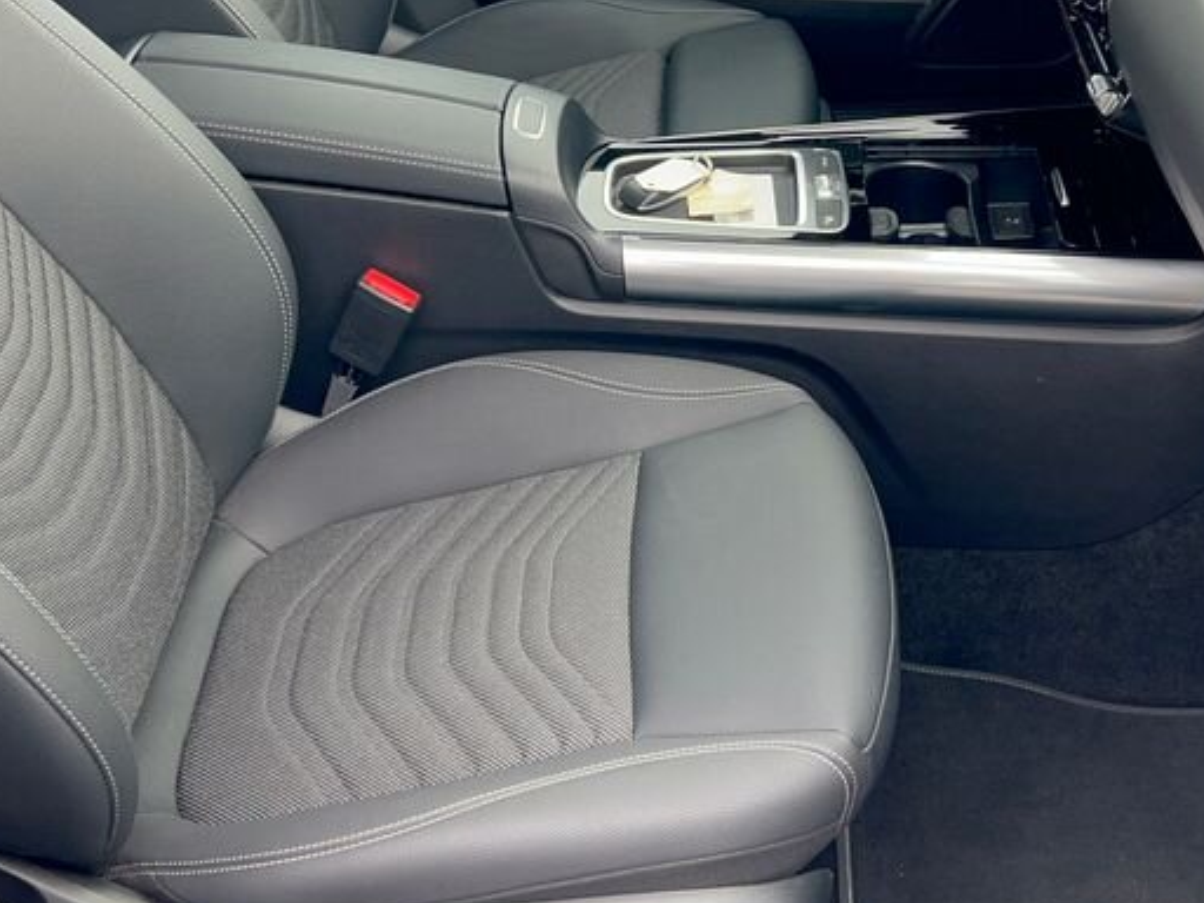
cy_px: 334
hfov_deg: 36.7
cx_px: 698
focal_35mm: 52
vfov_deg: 27.9
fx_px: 1809
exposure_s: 1/117
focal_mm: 5.7
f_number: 1.5
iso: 64
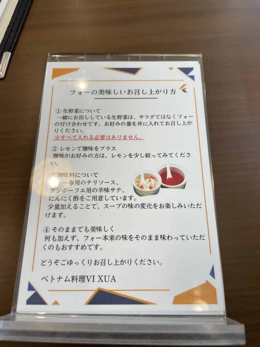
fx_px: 260
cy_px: 174
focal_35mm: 26
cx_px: 130
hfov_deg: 53.1
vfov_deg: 67.3
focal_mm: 4.2
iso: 64
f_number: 1.6
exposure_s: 1/120
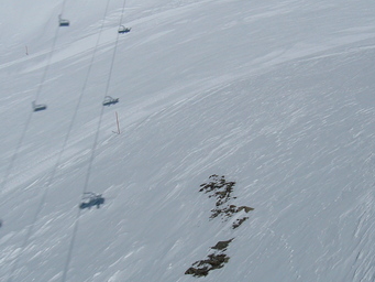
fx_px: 639
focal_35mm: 59
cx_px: 202
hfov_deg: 32.7
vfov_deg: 24.8
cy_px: 166
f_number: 8
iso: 50
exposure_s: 1/1300
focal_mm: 5.8
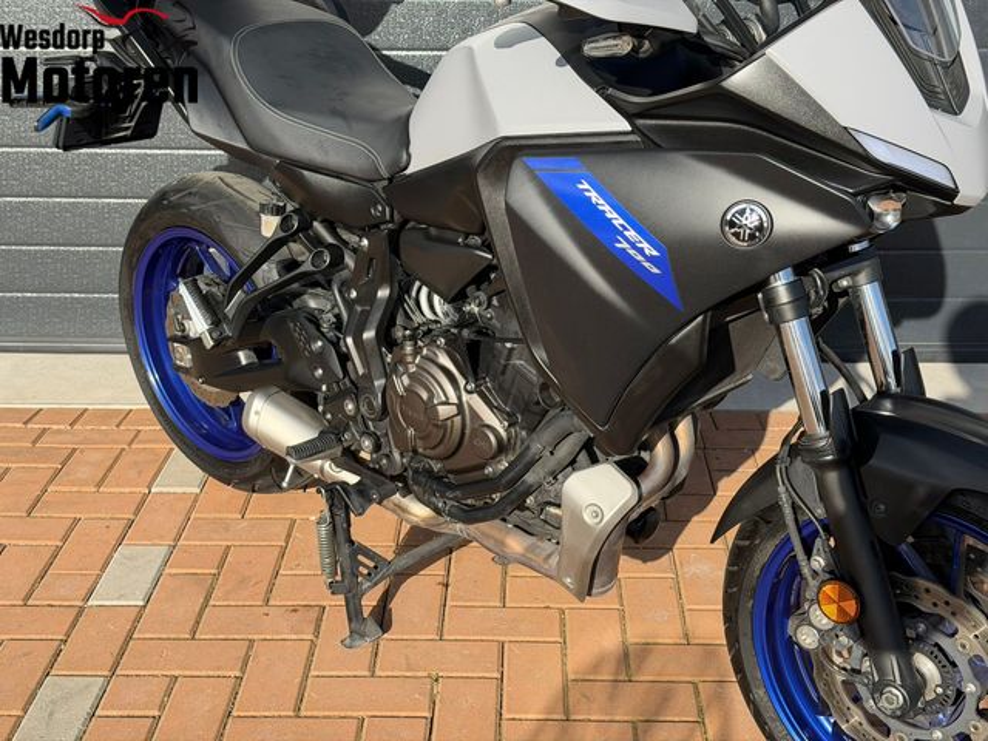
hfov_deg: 39.7
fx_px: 1370
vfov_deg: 30.3
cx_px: 494
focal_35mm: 48
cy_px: 370
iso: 80
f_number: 1.78
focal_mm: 6.76
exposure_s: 1/2667
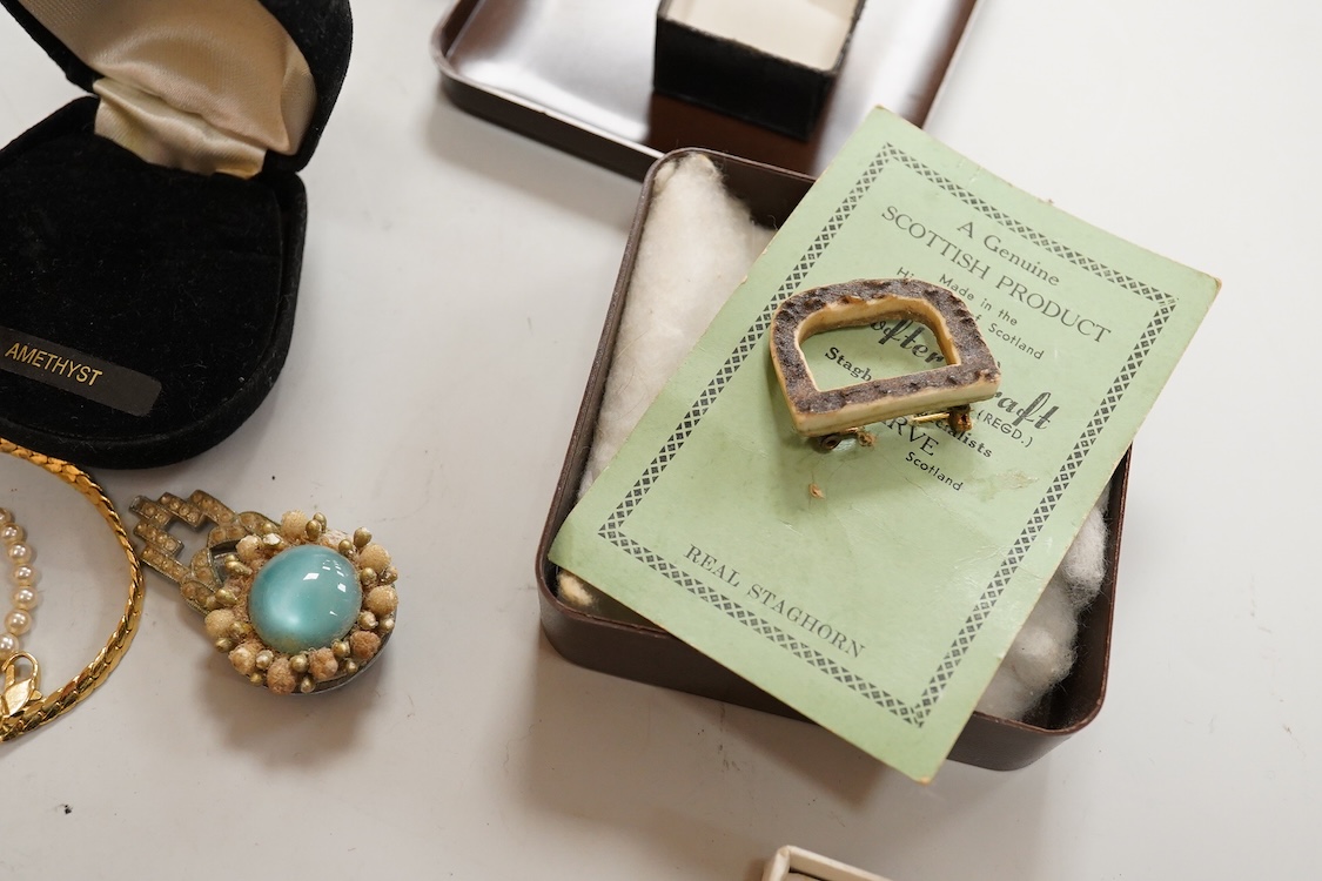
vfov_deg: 29.9
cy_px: 440
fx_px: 1652
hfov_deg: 43.6
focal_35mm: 45
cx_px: 661
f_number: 5
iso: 2500
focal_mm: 30
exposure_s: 1/125
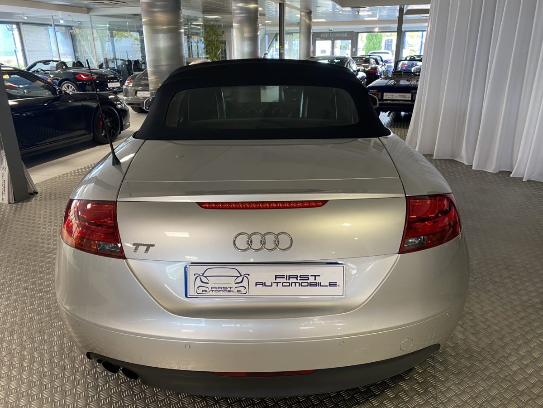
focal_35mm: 26
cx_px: 272
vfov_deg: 53.1
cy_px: 204
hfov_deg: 67.3
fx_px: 408
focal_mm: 4.25
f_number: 1.8
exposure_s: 1/50
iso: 160
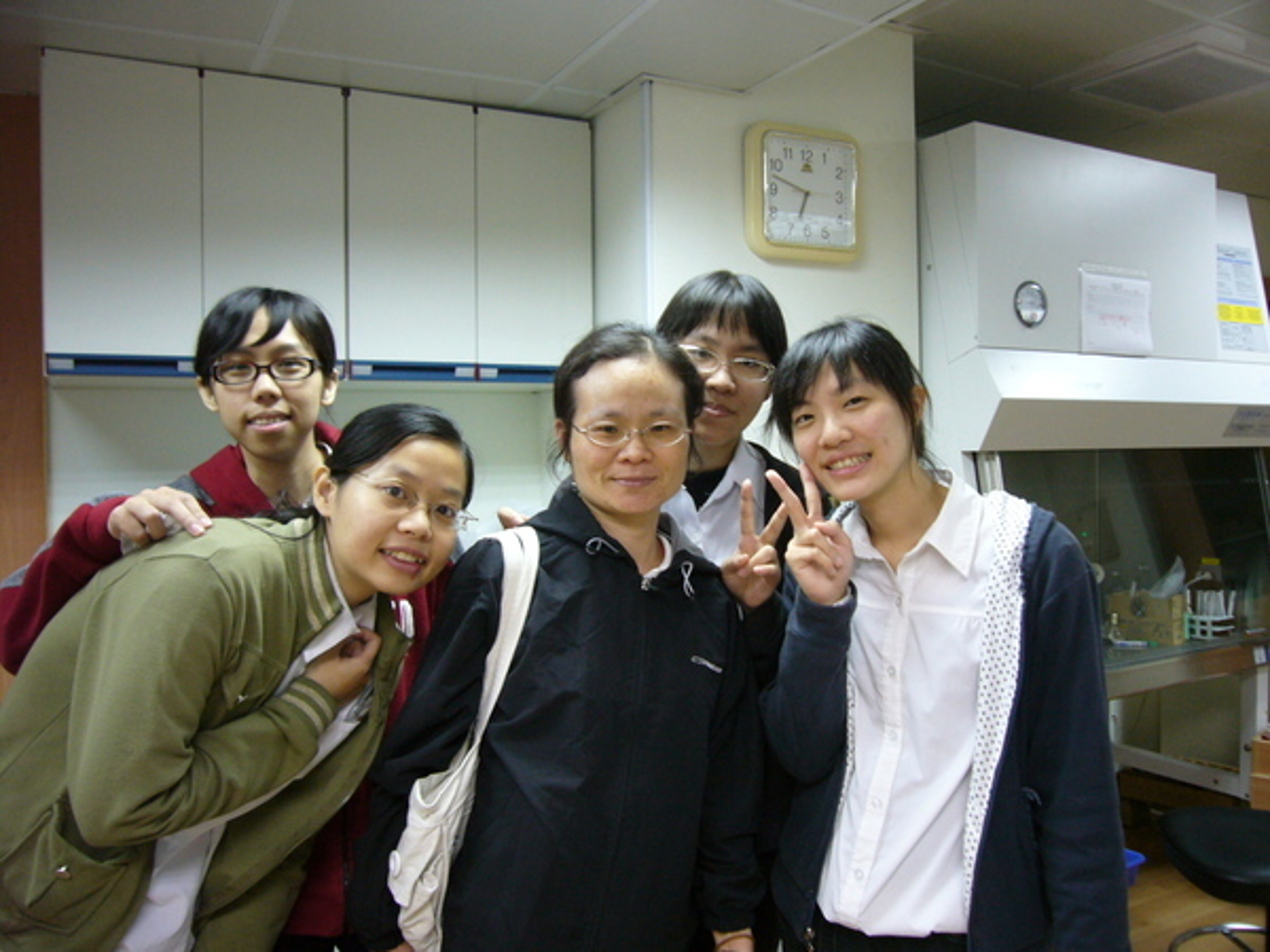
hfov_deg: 63.4
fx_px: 1027
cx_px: 635
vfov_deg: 49.7
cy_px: 476
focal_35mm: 28
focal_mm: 4.6
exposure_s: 1/15
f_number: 2.8
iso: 160
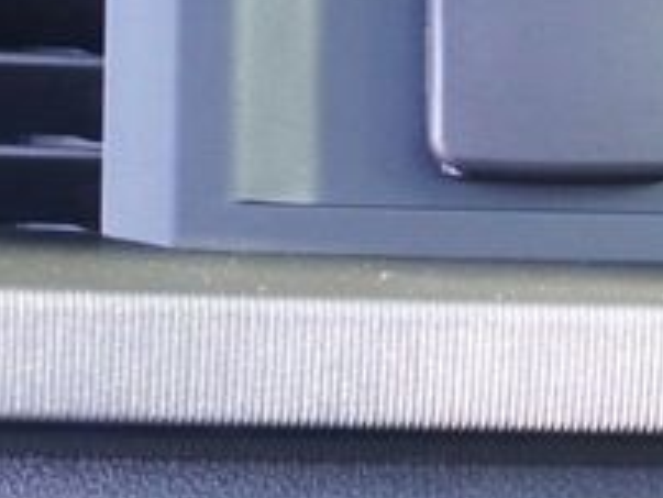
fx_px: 2817
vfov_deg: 10.1
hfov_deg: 13.4
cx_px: 412
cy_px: 152
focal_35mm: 147
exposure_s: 1/60
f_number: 4
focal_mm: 20
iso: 1250
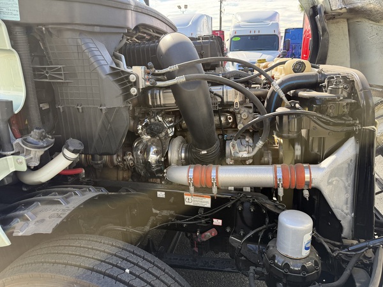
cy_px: 144
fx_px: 266
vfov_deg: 56.8
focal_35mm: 24
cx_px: 192
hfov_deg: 71.6
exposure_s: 1/494
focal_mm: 6.76
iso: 100
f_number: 1.78
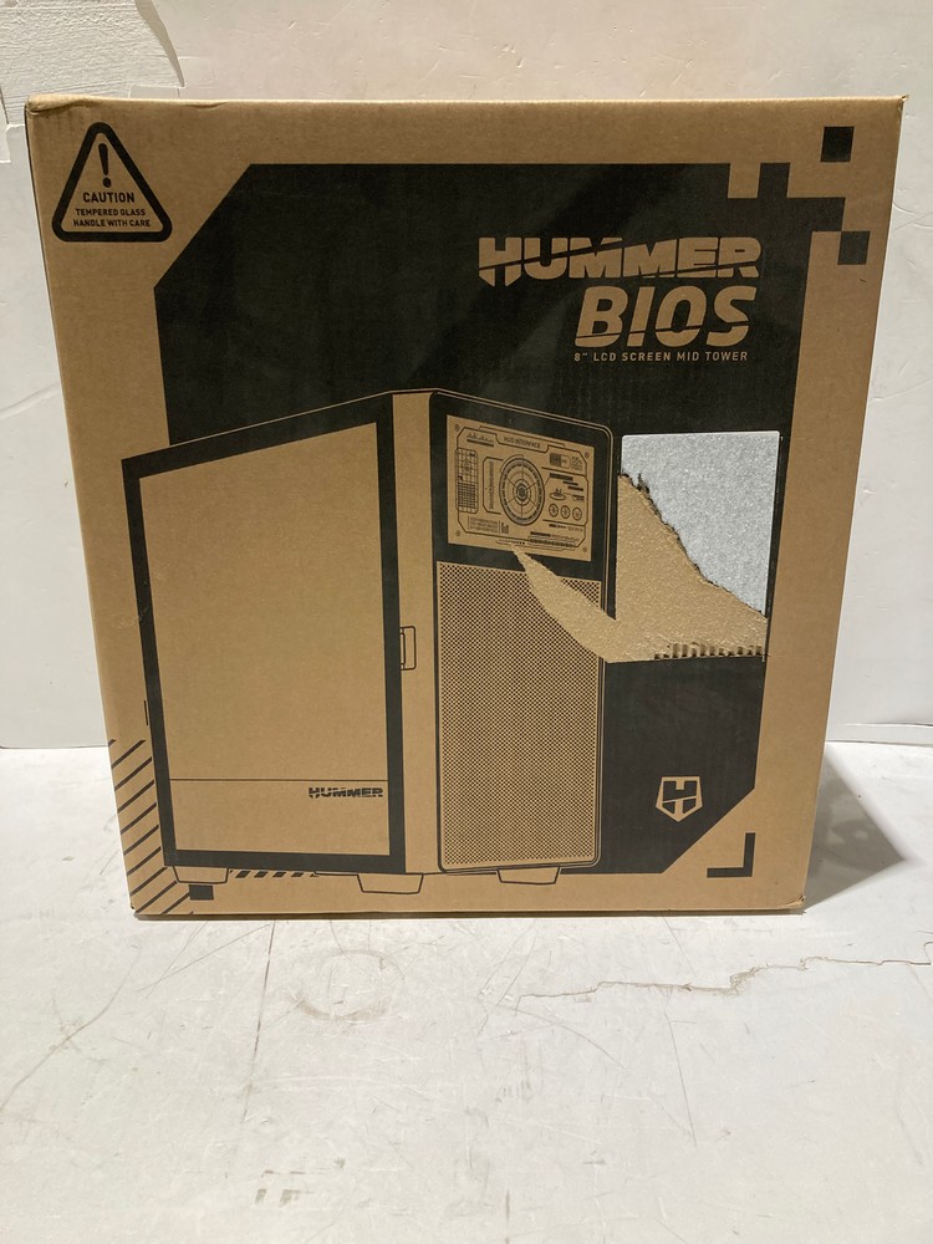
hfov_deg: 49.7
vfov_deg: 63.4
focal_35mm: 28
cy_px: 622
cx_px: 466
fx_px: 1006
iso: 100
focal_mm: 3.99
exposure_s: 1/50
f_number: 1.8
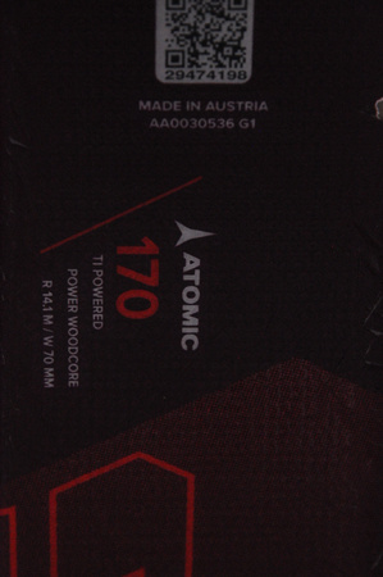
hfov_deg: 8.7
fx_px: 2519
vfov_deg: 13.1
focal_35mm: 158
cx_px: 192
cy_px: 288
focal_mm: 105
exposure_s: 1/125
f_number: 9.5
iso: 3200
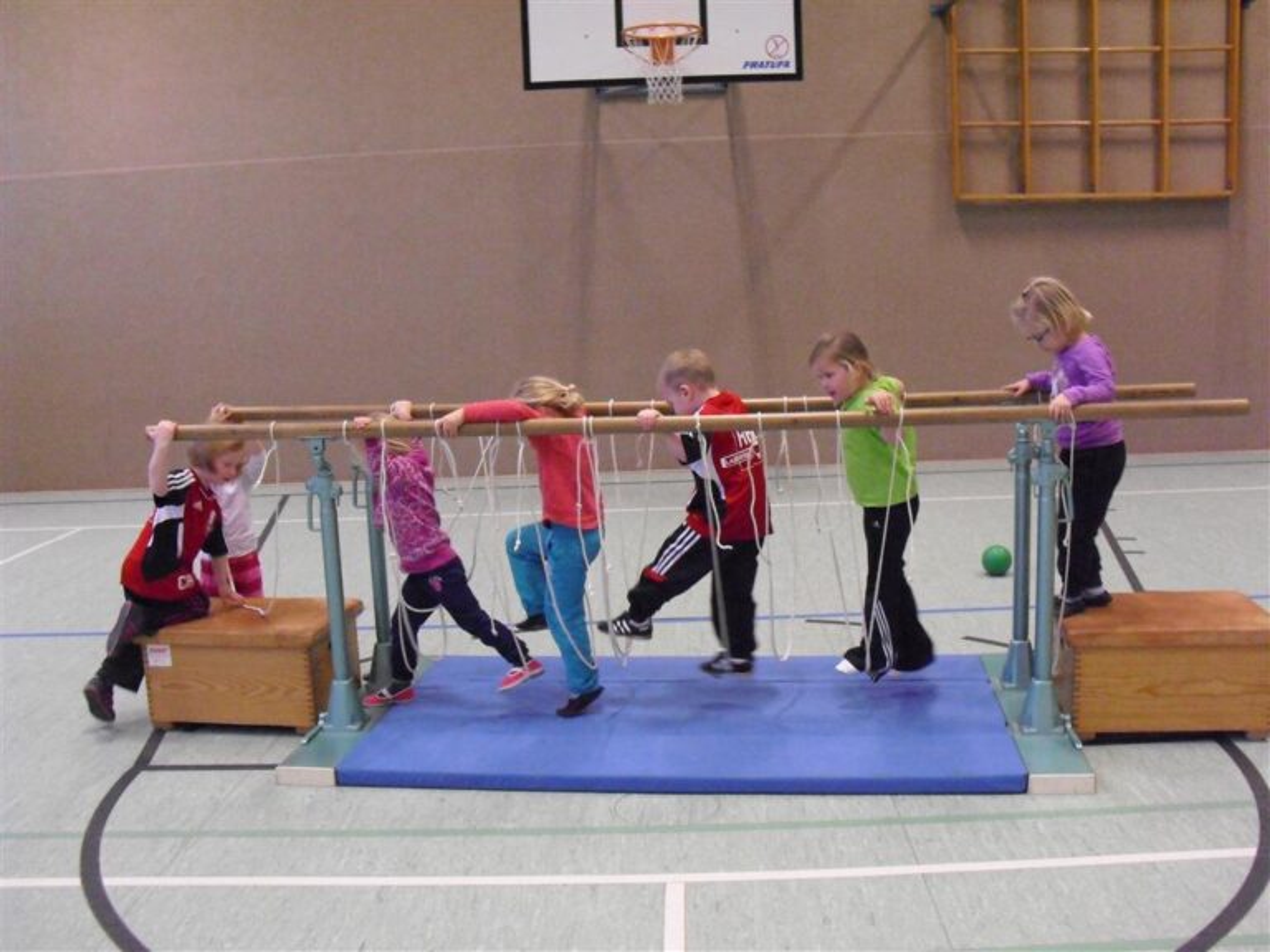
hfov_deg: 51.4
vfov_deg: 39.7
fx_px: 1321
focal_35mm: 36
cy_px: 476
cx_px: 635
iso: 800
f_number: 3.1
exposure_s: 1/30
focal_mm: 6.3
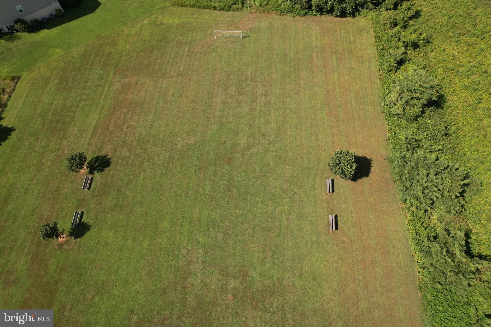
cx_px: 246
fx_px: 300
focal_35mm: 22
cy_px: 164
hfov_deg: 78.6
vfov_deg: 57.2
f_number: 2.8
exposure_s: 1/250
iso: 100
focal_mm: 8.38
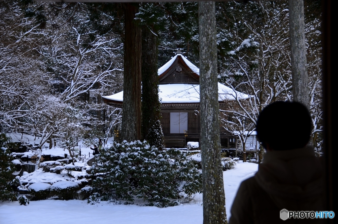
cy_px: 112
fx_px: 478
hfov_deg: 39.0
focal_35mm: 51
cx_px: 169
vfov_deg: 26.4
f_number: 4
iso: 100
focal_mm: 34
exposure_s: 1/250
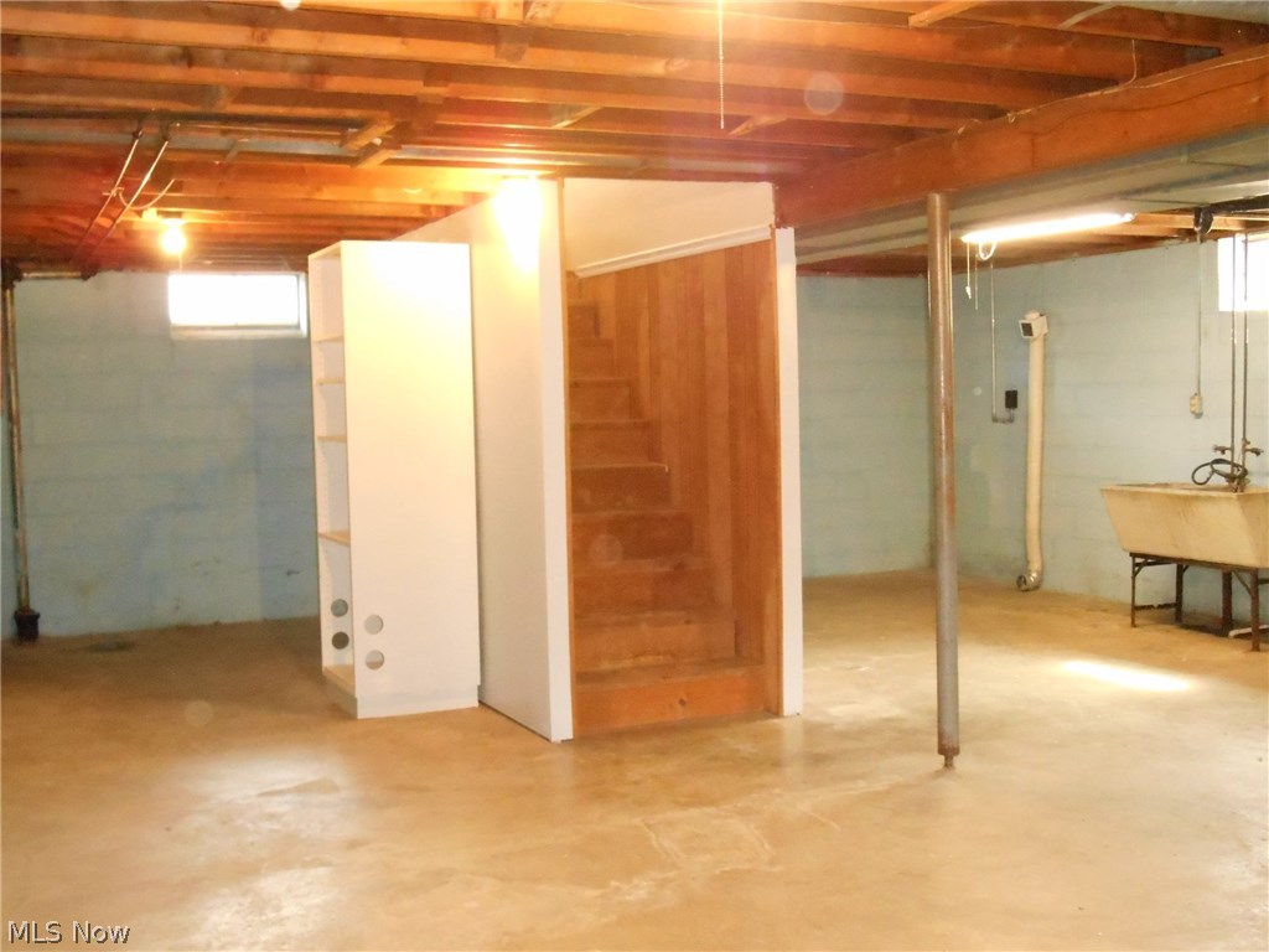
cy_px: 476
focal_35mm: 41
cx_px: 634
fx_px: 1503
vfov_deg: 35.1
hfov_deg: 45.8
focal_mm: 7.2
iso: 1600
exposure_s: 1/30
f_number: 3.9
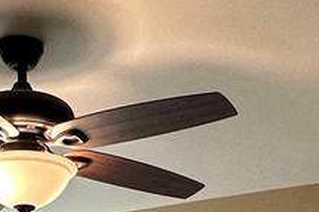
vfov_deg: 12.5
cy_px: 420
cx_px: 126
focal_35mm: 97
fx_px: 859
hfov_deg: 21.0
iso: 160
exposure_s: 1/120
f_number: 2.2
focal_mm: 2.22
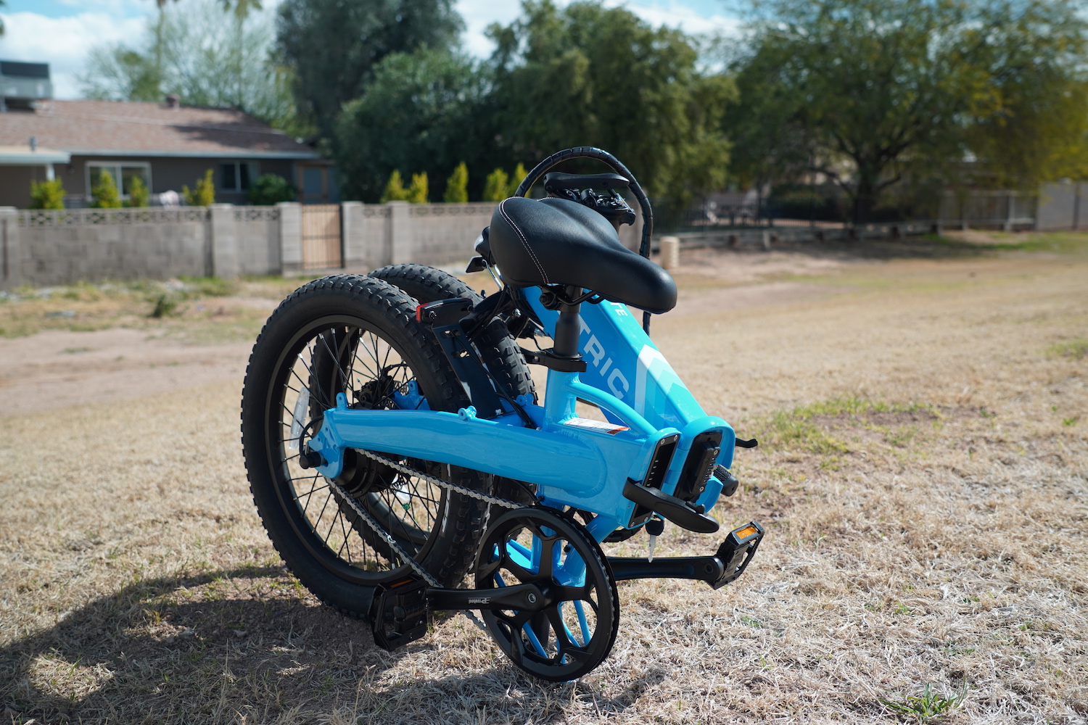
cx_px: 544
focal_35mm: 36
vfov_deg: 36.9
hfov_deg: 53.1
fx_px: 1088
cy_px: 362
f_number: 2.8
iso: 100
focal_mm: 24
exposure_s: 1/80
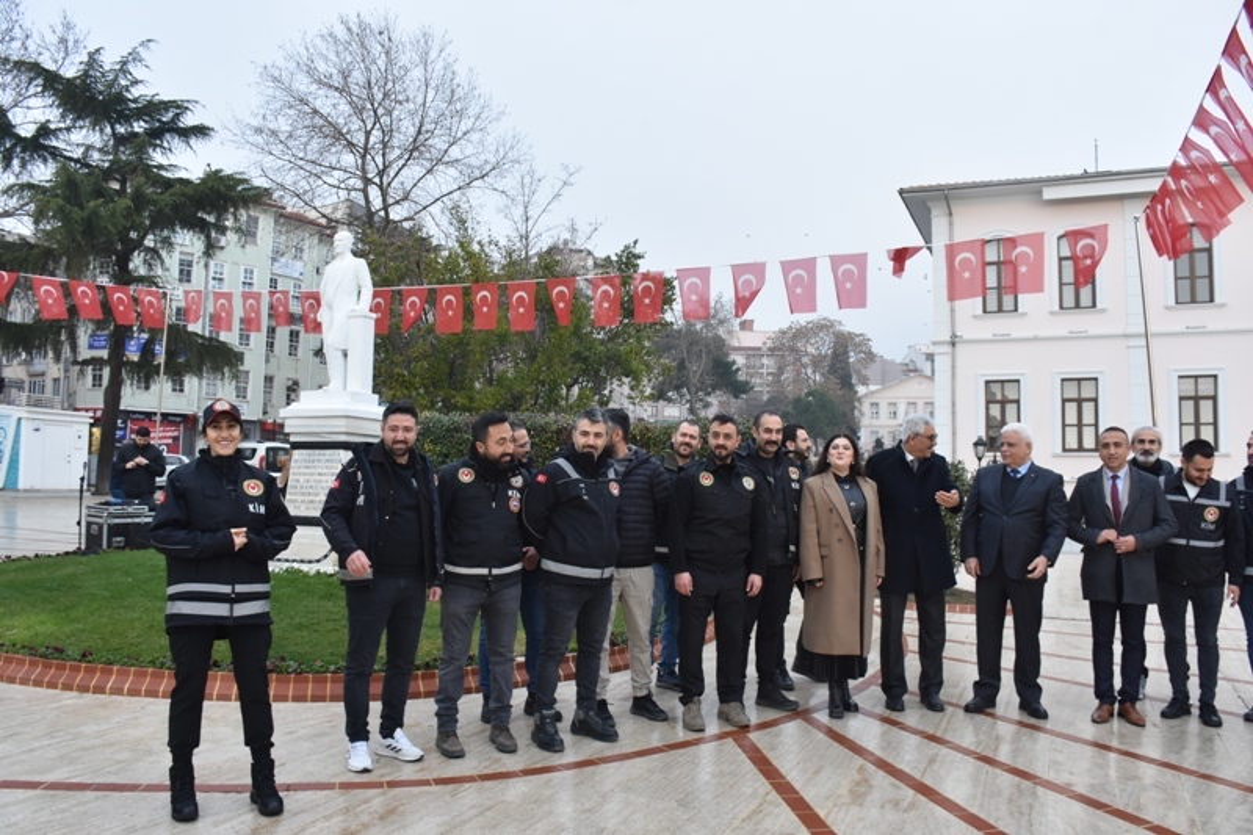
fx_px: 939
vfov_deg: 47.9
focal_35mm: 27
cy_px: 418
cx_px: 626
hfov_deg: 67.4
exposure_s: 1/250
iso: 800
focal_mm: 18
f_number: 8
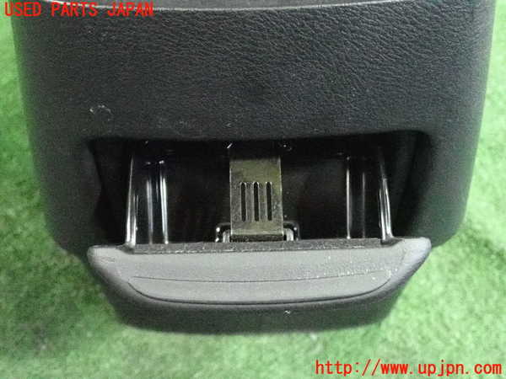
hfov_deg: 38.2
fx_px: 731
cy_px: 190
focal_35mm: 50
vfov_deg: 29.1
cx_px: 253
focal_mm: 9.01
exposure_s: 1/125
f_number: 3.2
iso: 10000
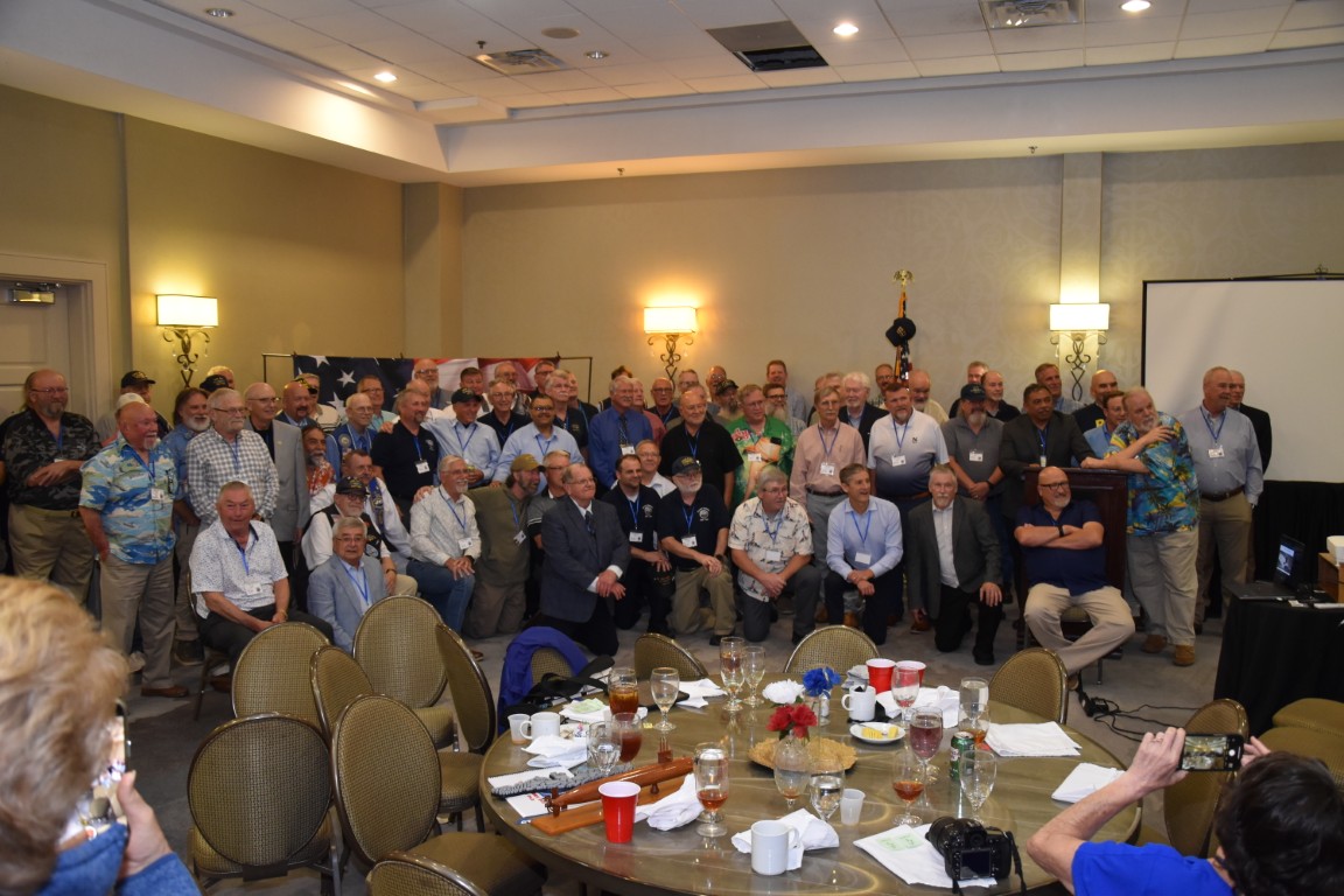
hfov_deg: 59.5
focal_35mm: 32
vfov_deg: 41.7
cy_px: 448
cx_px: 672
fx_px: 1176
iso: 1100
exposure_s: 1/60
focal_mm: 21
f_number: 3.8
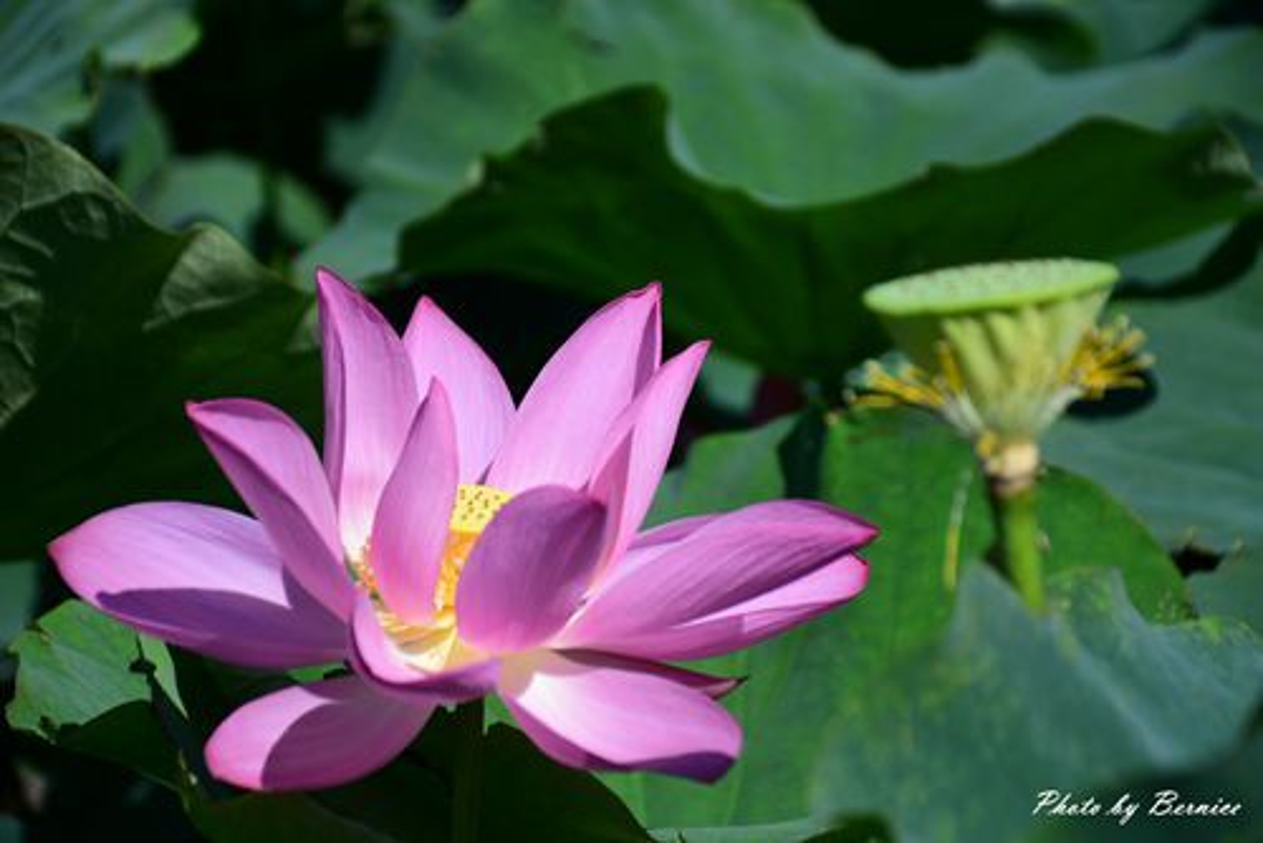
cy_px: 422
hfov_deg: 16.1
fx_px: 4476
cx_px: 632
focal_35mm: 128
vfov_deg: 10.8
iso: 100
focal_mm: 85
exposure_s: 1/800
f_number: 5.6
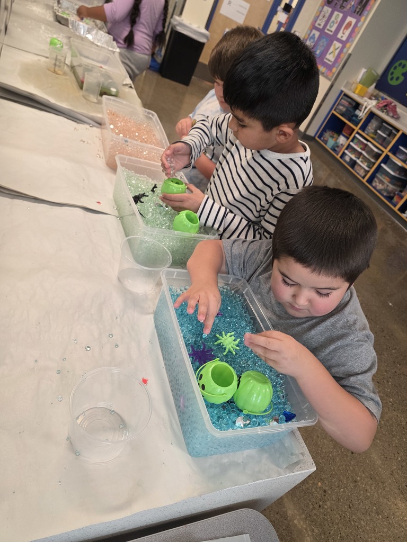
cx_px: 204
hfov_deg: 58.9
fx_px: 361
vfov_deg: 73.9
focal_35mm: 23
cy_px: 271
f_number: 1.7
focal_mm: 6.3
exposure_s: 1/120
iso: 250
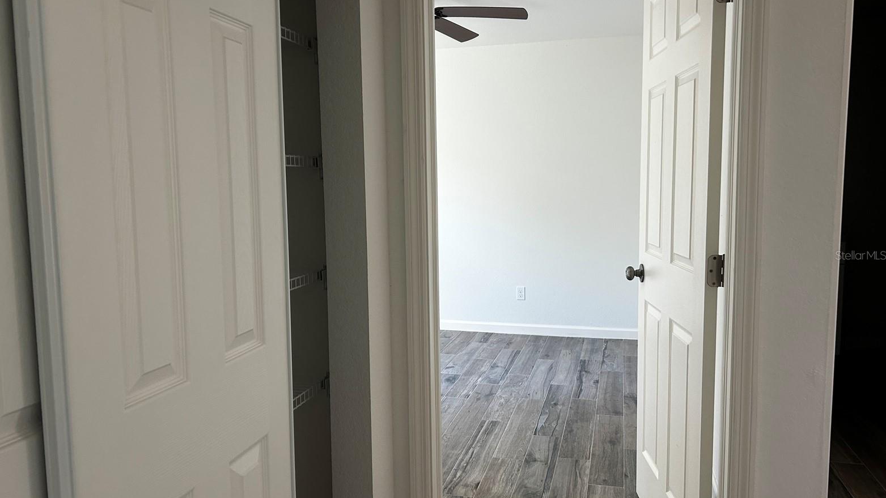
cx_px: 435
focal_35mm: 29
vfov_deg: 40.2
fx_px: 681
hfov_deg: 66.1
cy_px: 255
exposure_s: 1/121
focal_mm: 5.7
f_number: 1.5
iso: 125
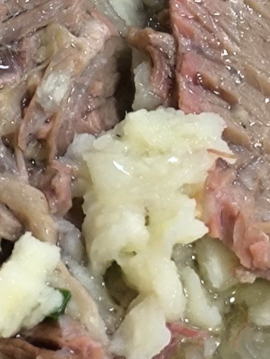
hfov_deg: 7.7
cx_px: -56
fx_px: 1995
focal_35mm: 192
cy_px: -66
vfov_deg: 10.1
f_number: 1.7
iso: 250
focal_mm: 5.35
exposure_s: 1/50.3
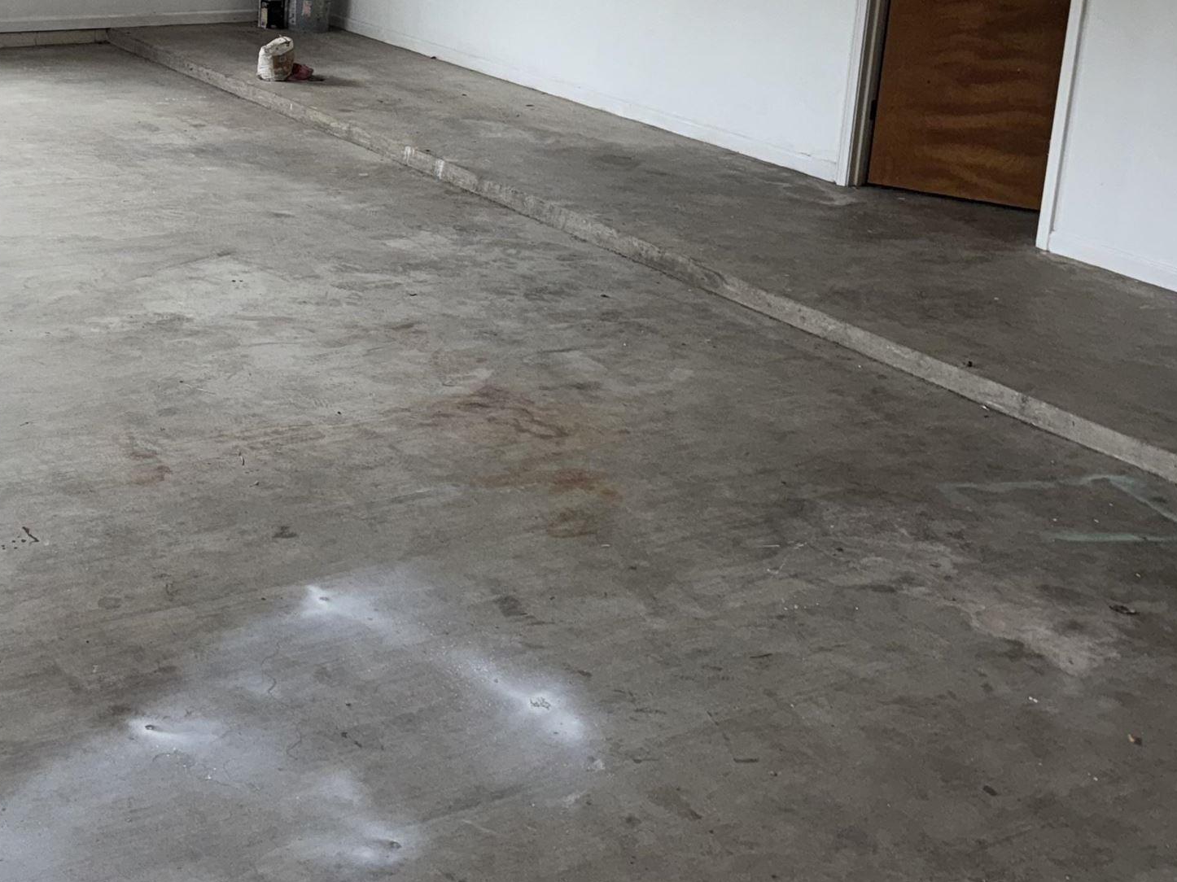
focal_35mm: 51
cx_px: 92
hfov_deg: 35.1
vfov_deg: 27.2
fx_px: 1734
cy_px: 39
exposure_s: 1/33
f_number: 1.78
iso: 80
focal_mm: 6.76
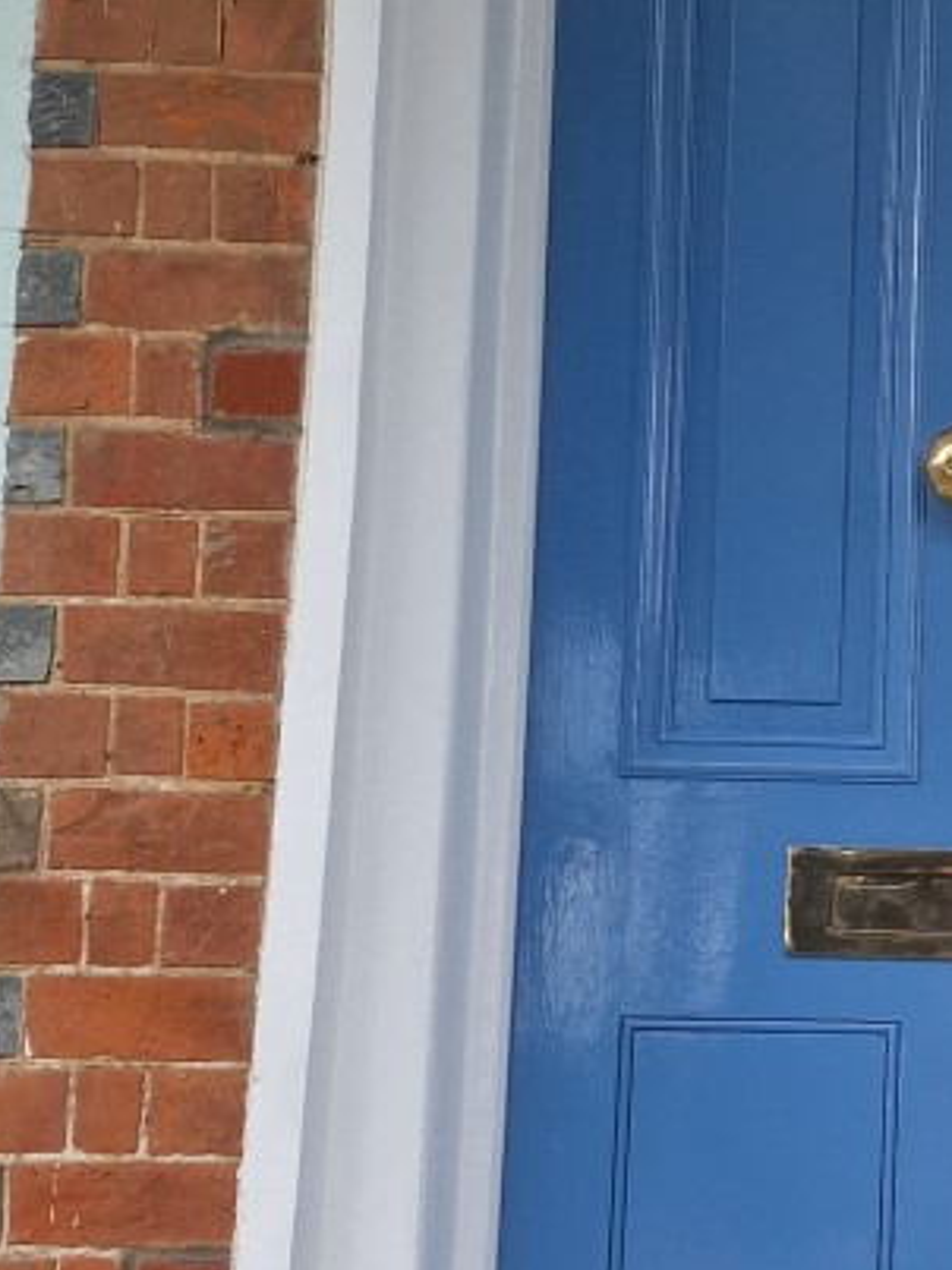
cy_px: 712
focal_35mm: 80
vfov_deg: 24.4
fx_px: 2935
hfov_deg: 17.8
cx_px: 1034
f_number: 1.8
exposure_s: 1/233
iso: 50
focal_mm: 6.4
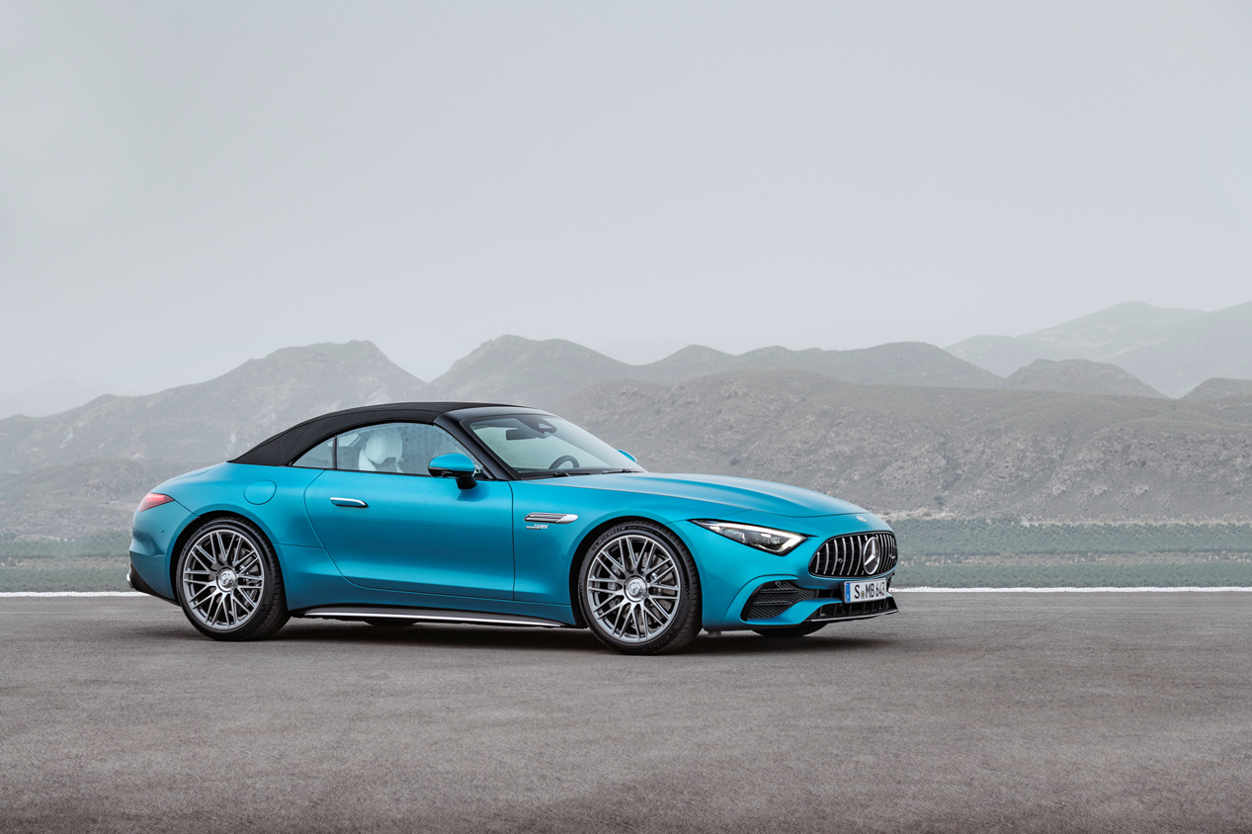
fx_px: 3338
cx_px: 625
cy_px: 417
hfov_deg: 21.2
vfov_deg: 14.2
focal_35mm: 96
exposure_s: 1/3
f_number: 5.6
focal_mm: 95
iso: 200
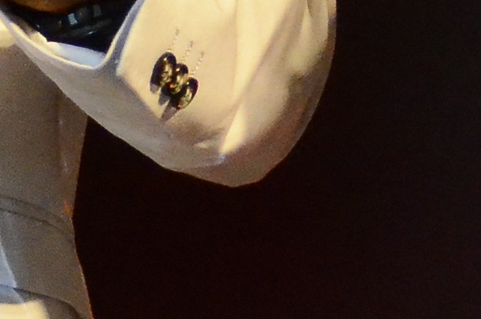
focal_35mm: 1299
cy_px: -515
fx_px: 17327
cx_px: -248
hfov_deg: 1.6
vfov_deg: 1.1
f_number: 2.8
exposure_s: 1/2000
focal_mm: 125
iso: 5000
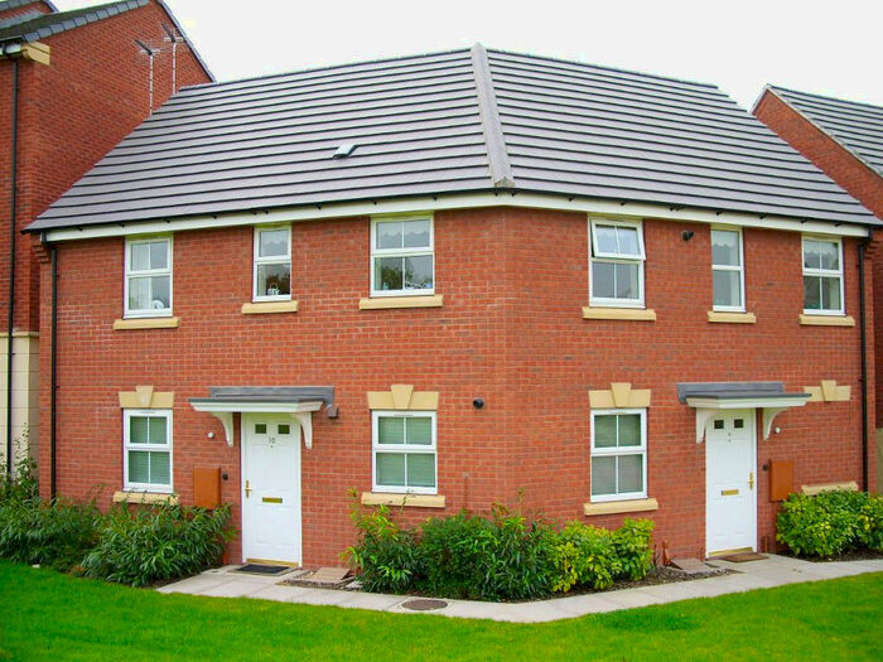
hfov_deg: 49.0
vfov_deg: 37.7
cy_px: 331
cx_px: 442
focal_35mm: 38
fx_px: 969
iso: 50
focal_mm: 7.8
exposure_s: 1/192
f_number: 2.8
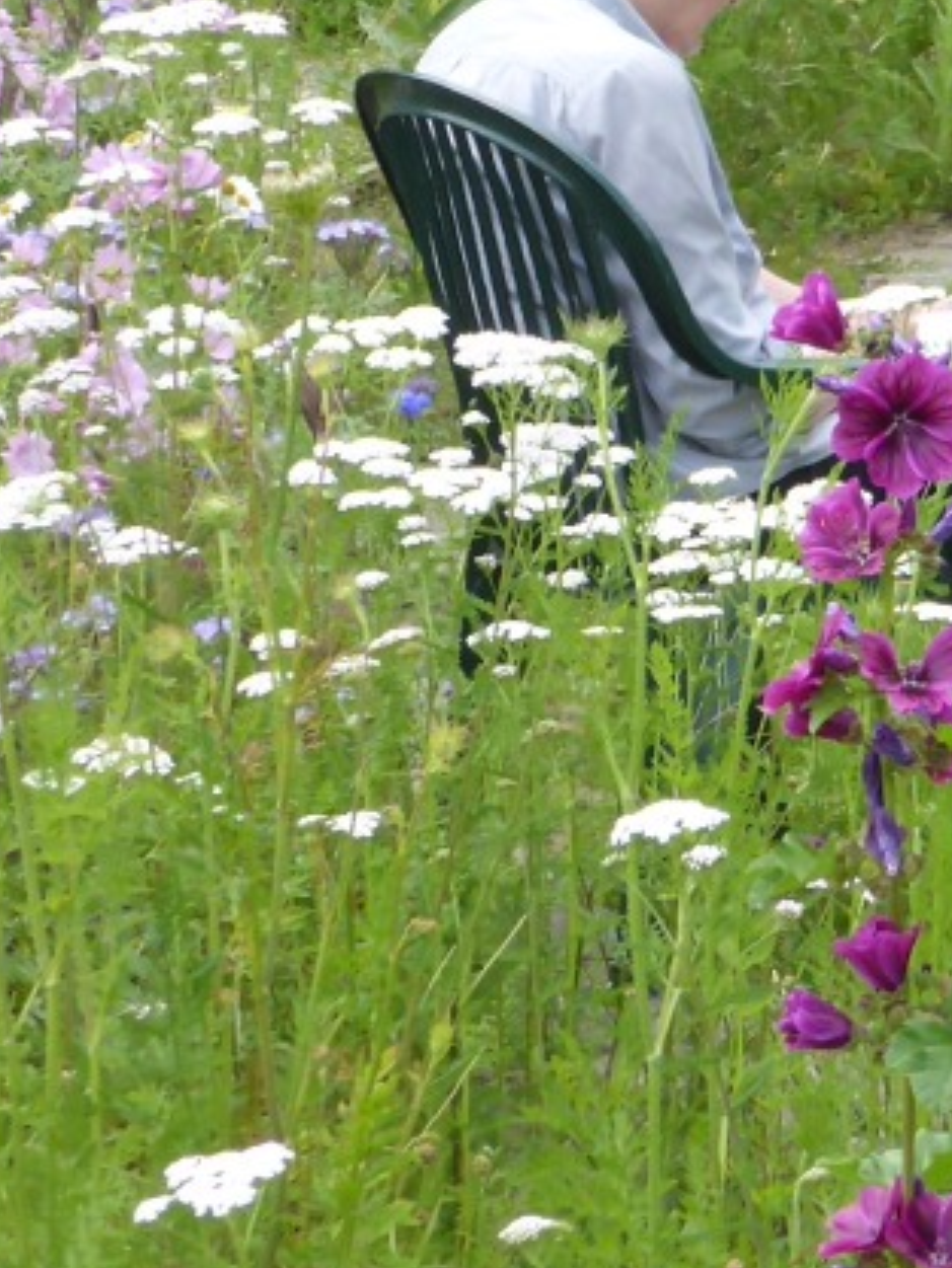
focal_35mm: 144
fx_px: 5278
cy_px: 421
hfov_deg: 10.2
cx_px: 928
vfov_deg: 13.7
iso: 100
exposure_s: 1/250
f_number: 3.9
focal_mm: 6.9
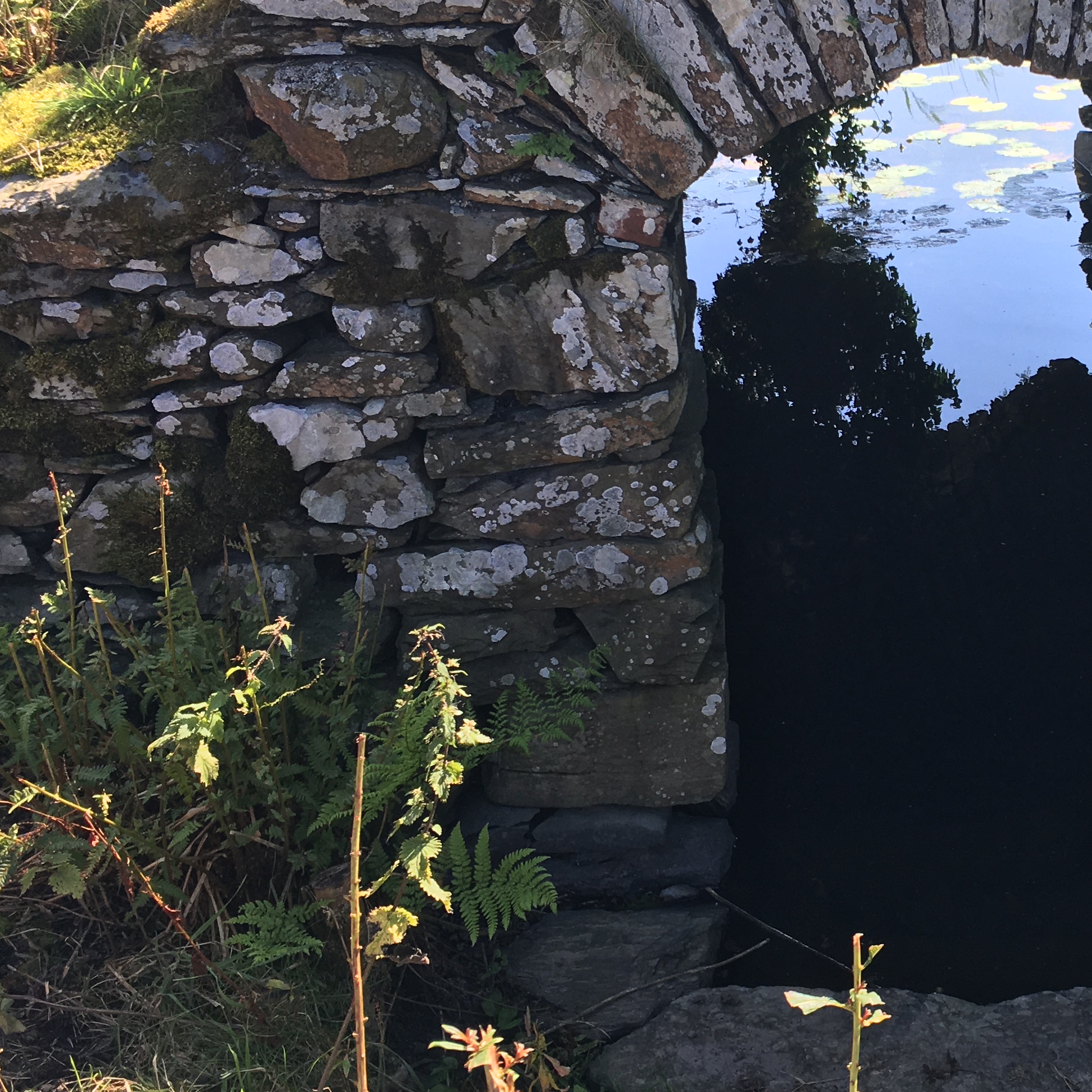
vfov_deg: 32.2
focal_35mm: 53
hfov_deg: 30.6
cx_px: 1014
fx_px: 1892
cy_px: 498
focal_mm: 4.15
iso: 25
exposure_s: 1/354
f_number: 2.2
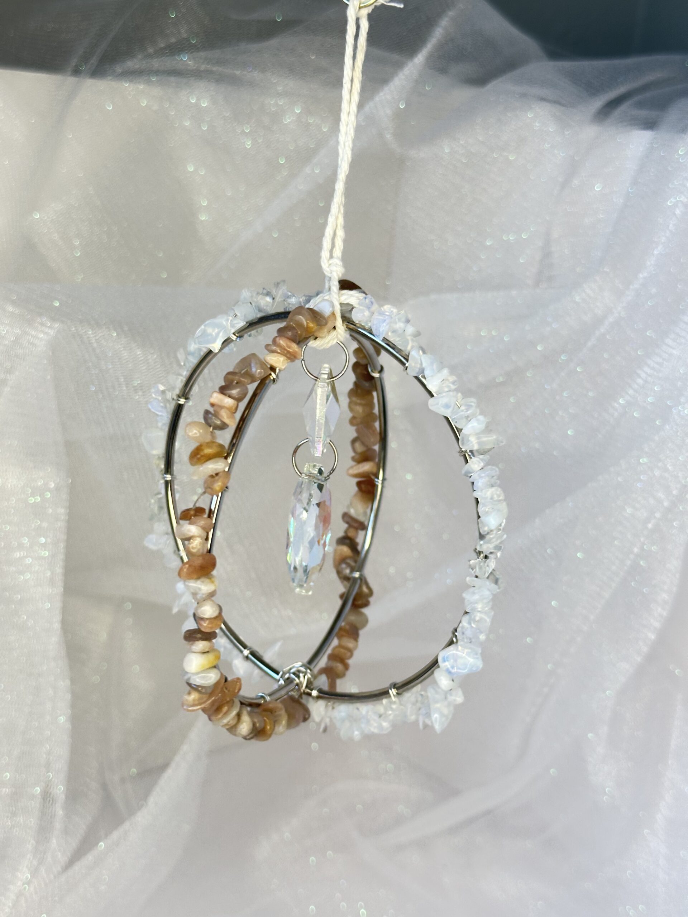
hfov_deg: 30.3
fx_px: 1272
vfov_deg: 39.7
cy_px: 458
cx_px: 344
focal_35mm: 48
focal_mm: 6.86
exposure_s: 1/60
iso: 125
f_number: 1.78
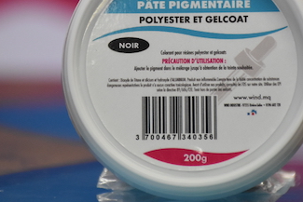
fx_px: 3486
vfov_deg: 3.3
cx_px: 158
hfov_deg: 5.0
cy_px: 19
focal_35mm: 414
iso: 1600
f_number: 5.6
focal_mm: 140
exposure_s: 1/125
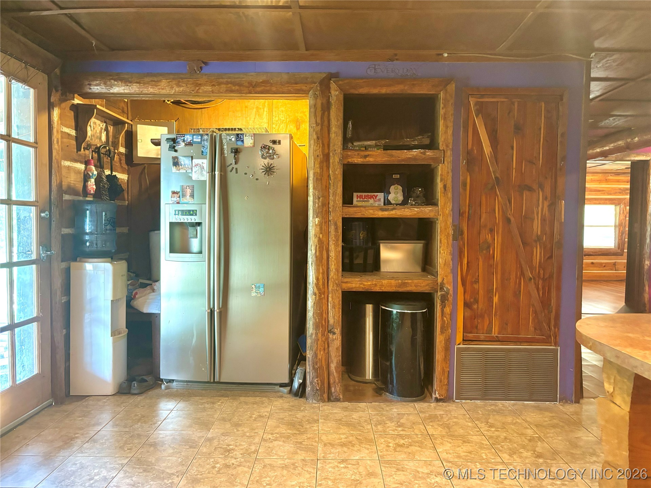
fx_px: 489
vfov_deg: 53.1
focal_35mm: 26
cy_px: 244
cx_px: 326
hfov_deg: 67.3
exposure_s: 1/40
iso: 640
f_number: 1.6
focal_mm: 5.96
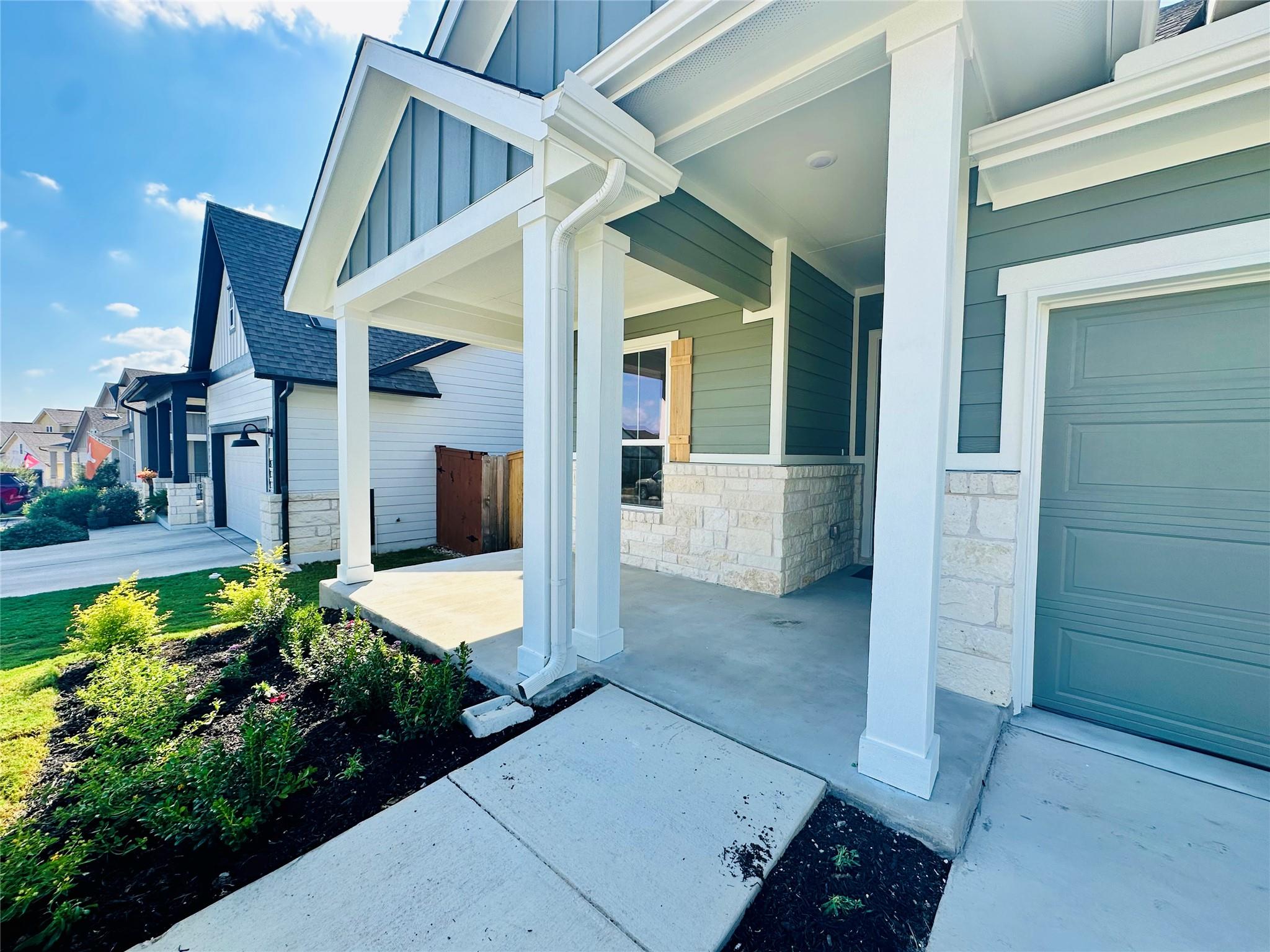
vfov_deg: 85.7
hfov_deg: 102.1
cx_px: 635
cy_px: 476
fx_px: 514
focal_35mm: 14
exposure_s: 1/729
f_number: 2.2
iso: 50
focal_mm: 2.22
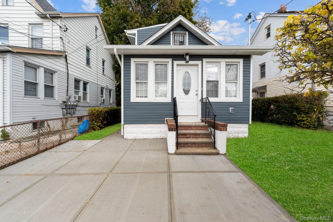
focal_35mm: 14
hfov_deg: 104.3
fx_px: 129
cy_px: 111
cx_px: 166
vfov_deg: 81.2
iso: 200
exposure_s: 1/30
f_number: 10
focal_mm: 14
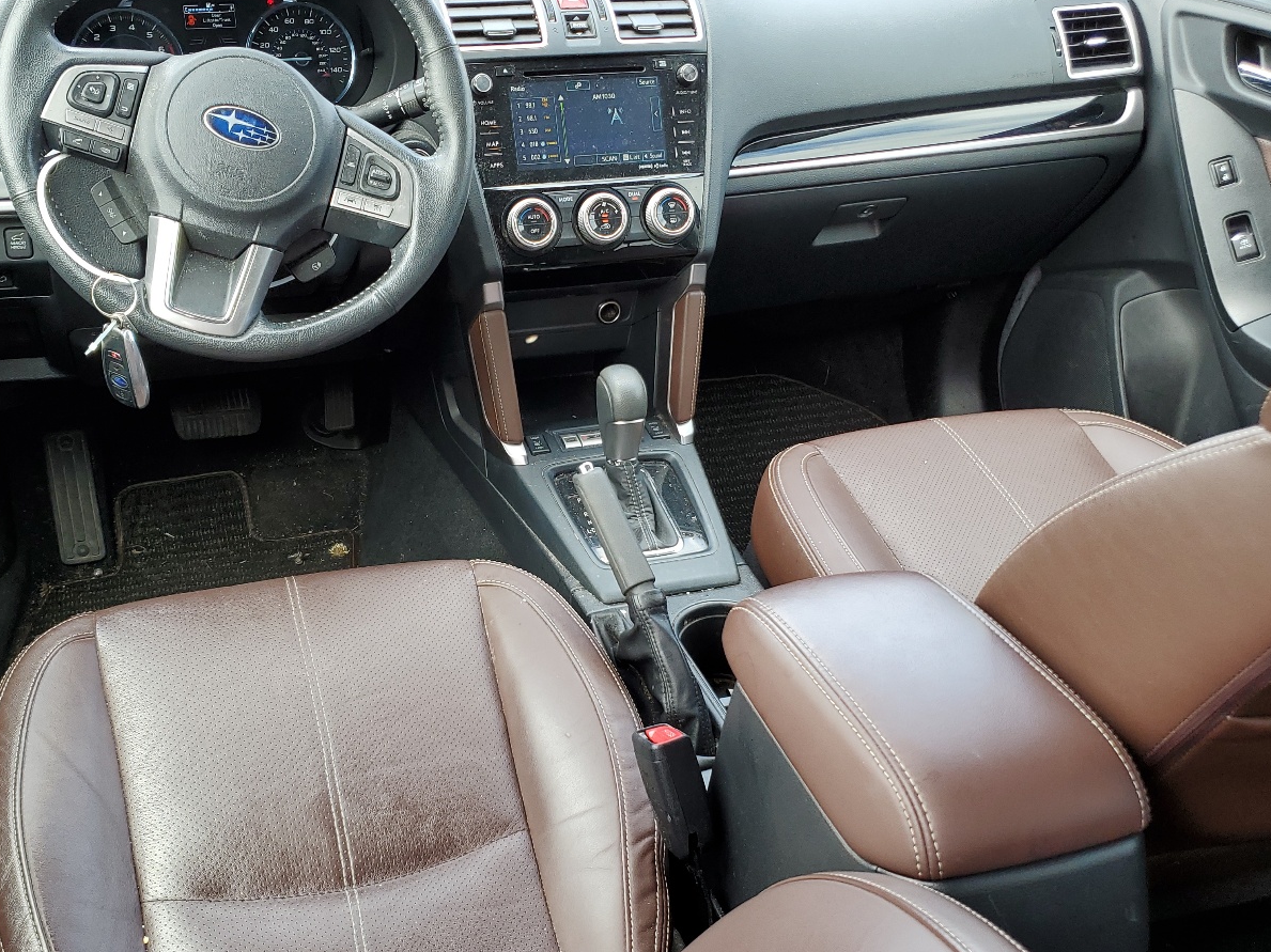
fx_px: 1285
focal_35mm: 35
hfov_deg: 52.3
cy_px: 525
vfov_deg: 40.6
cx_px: 521
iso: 50
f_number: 1.5
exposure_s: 1/182
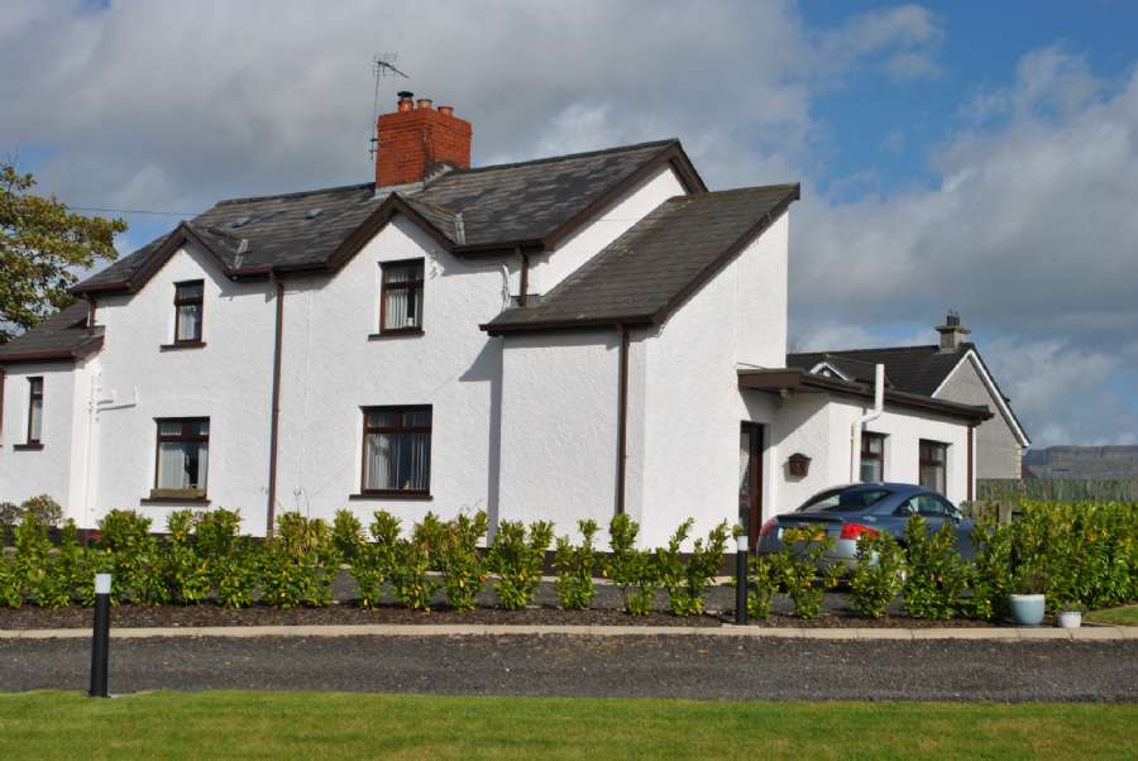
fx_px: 1519
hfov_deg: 41.1
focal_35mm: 48
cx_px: 569
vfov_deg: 28.1
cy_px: 380
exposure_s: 1/400
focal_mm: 32
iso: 100
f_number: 10
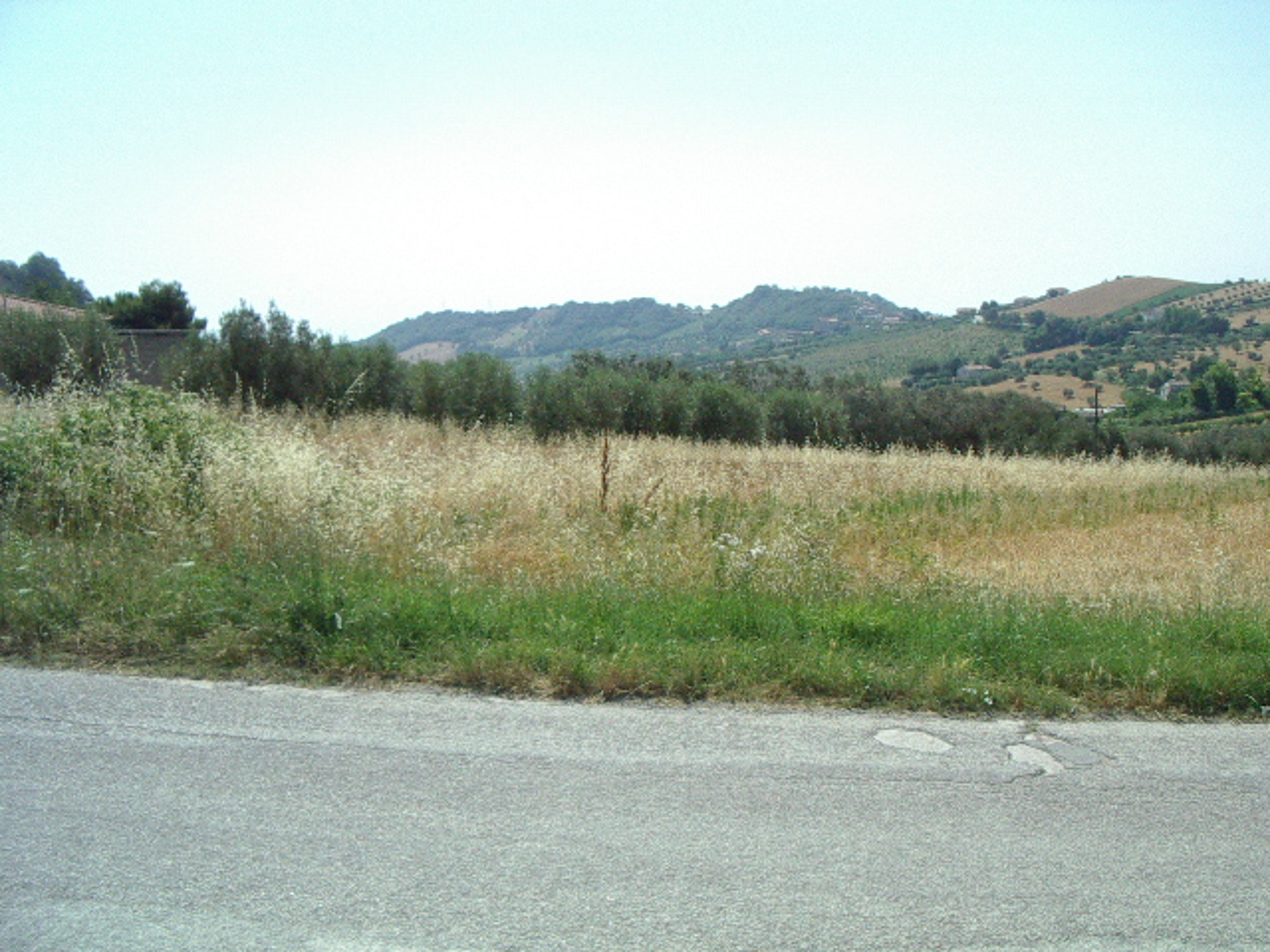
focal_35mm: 38
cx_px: 635
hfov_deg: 49.0
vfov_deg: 37.7
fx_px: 1394
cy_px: 476
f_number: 4.8
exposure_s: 1/1500
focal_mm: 5.8
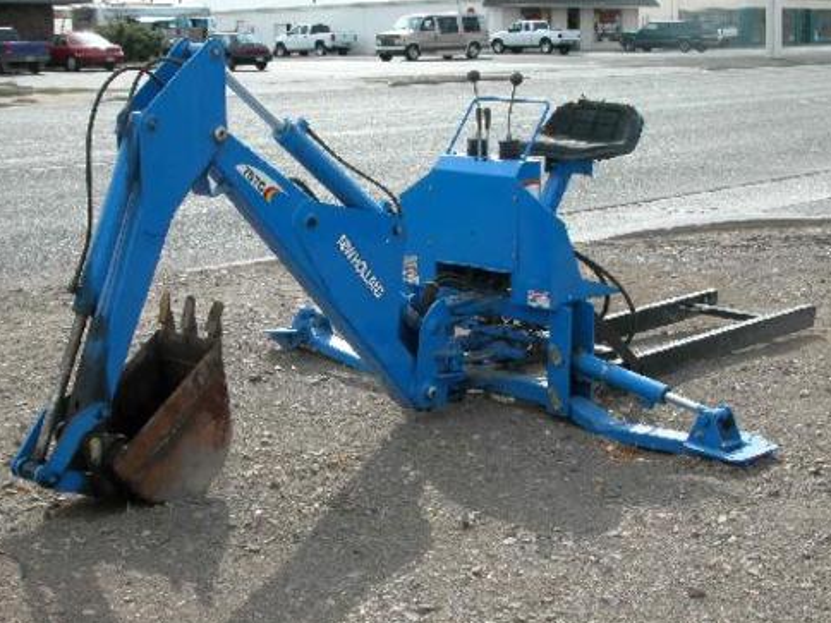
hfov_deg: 30.3
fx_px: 1536
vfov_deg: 22.9
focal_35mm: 64
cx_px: 419
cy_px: 308
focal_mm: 15.7
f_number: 8
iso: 100
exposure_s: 1/125
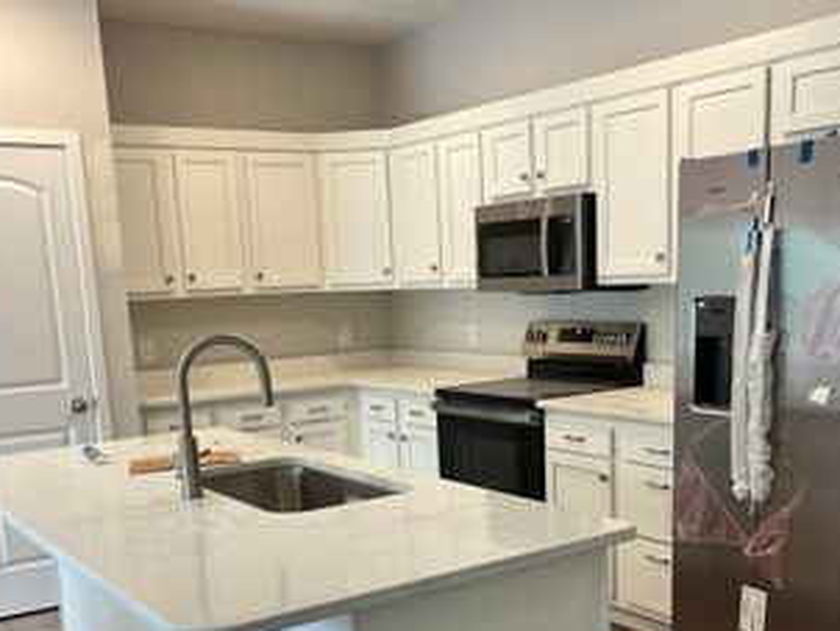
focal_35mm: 43
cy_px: 477
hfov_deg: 43.8
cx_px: 442
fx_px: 1044
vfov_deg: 33.0
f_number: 1.6
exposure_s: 1/120
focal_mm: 5.1
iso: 100
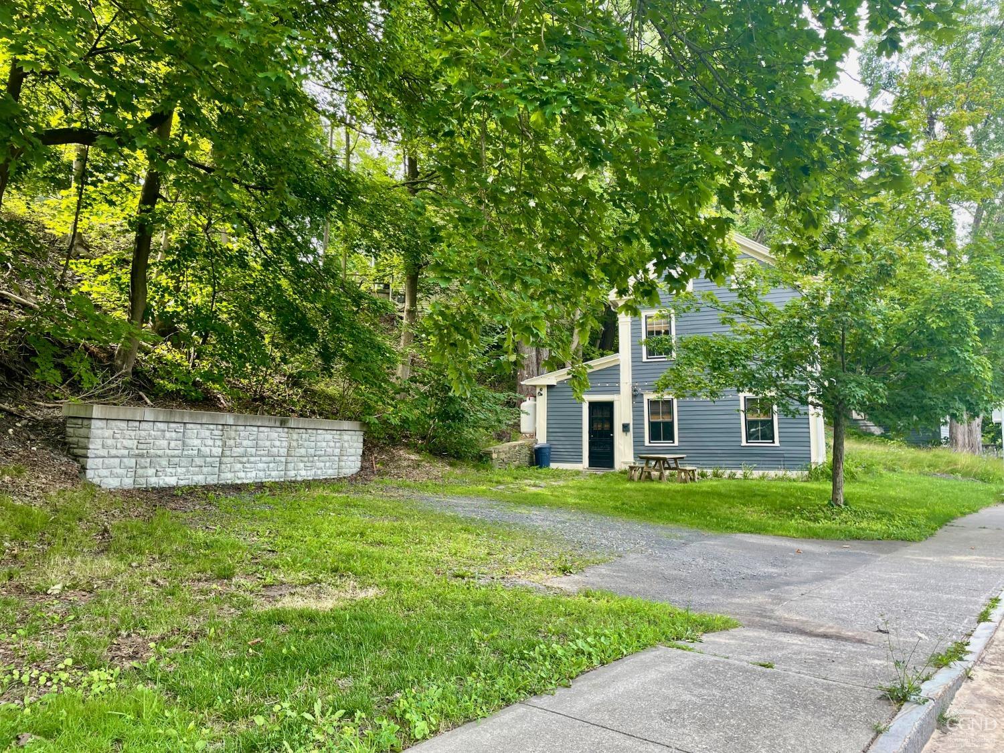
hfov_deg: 67.3
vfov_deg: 53.1
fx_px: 754
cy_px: 376
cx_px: 502
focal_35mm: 26
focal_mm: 4.2
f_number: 1.6
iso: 32
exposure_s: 1/211
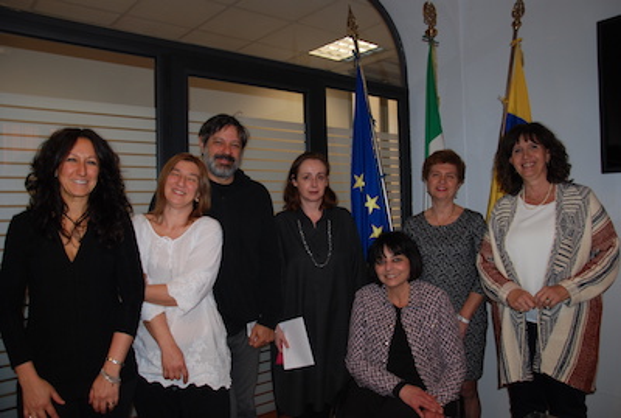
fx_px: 467
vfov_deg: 48.2
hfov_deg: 67.2
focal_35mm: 27
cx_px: 310
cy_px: 209
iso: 200
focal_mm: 18
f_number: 3.8
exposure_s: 1/60
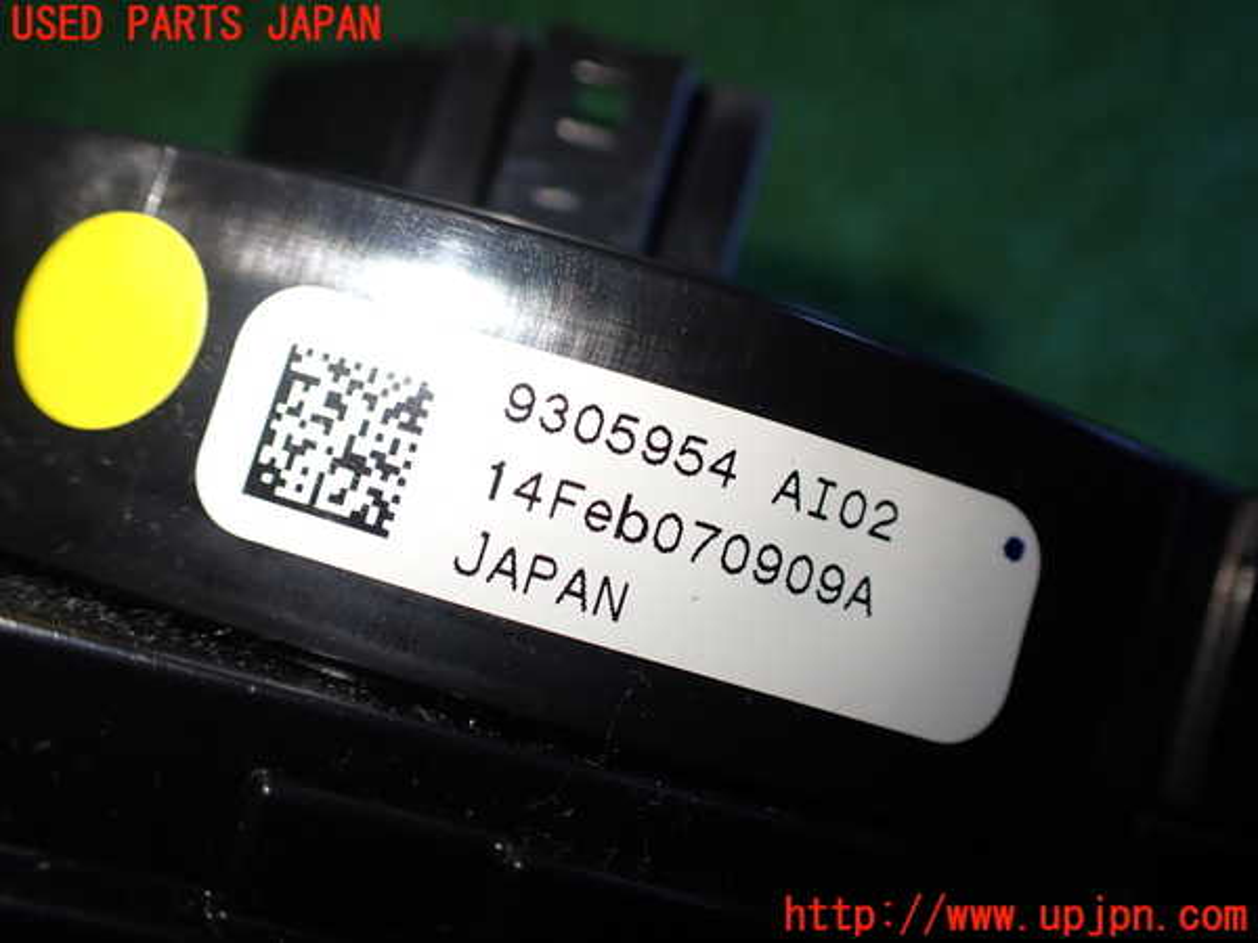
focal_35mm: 30
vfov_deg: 46.8
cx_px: 629
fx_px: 1090
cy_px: 472
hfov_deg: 60.0
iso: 125
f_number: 2.3
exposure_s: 1/125
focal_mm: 5.4
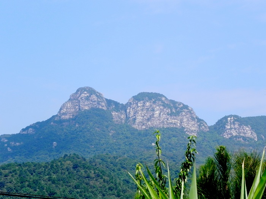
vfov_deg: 15.6
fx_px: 730
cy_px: 100
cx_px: 133
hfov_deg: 20.7
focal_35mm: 95
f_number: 6.3
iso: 160
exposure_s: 1/315
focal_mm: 16.9
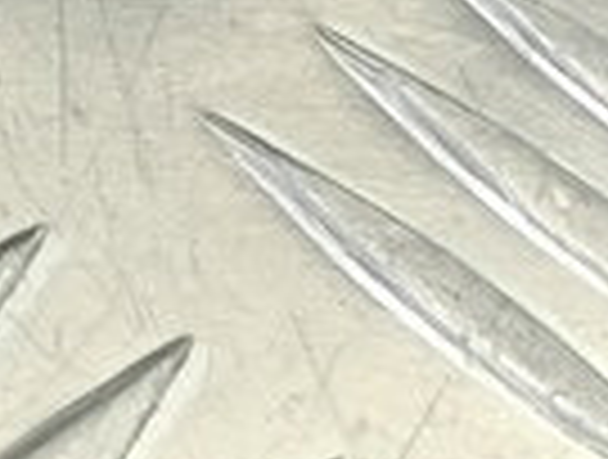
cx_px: -923
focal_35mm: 174
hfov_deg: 9.8
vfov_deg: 7.2
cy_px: -1094
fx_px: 3064
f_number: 1.6
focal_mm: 4.11
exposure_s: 1/50
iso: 127
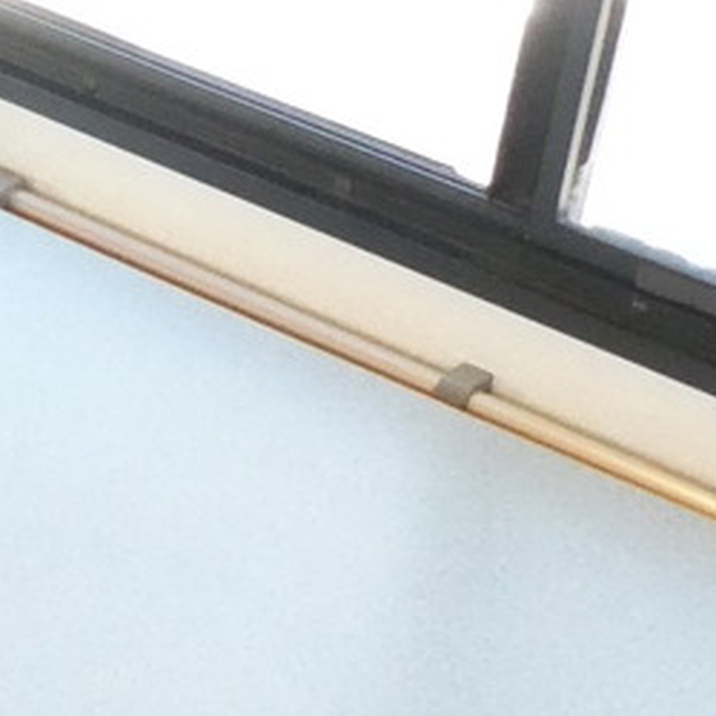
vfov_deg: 12.7
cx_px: -696
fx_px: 3183
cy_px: 639
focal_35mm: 136
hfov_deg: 11.6
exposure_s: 1/60
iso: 640
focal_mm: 4.3
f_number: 3.3
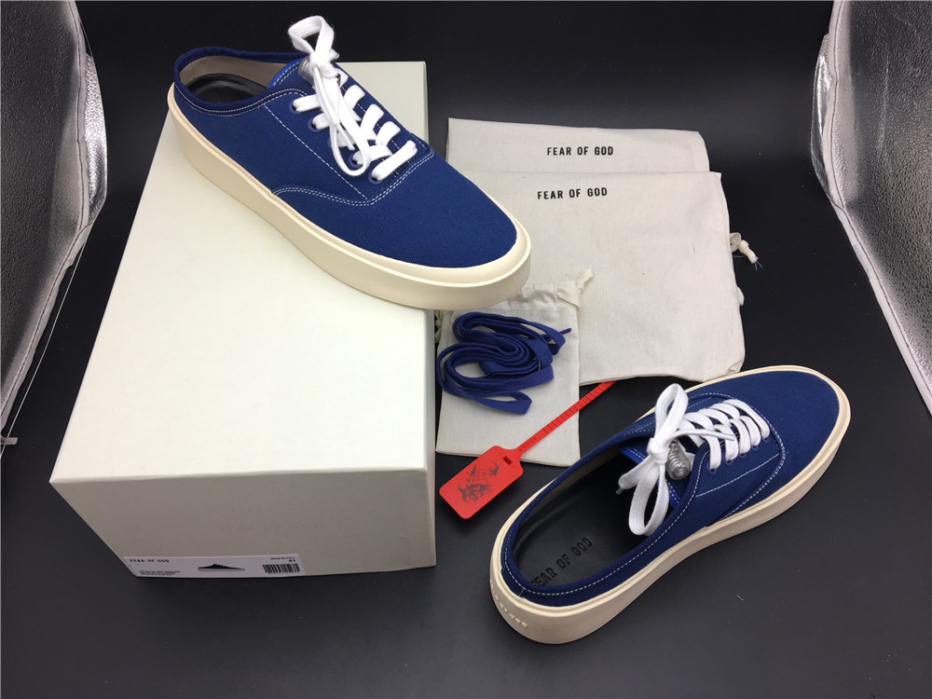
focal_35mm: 29
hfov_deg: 61.7
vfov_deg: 48.2
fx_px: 781
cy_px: 350
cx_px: 466
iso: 32
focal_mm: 4.15
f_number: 2.2
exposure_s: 1/100
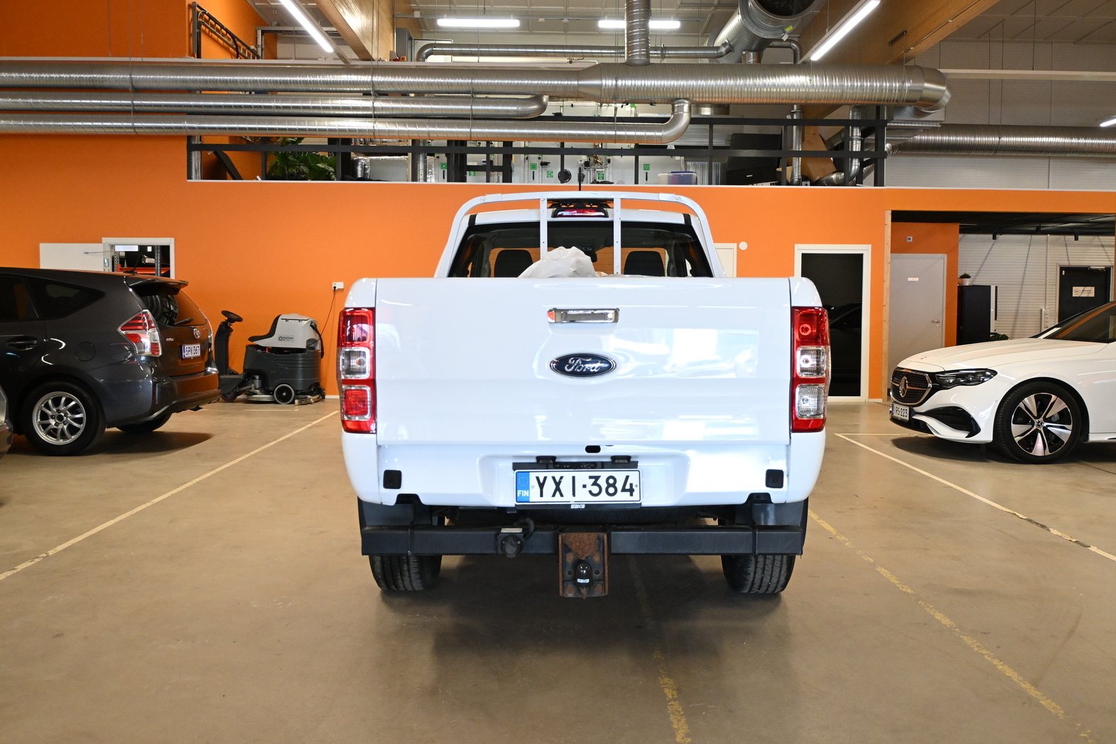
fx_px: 1031
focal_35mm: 33
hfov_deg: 56.8
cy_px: 364
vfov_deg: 39.7
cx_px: 574
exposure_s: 1/125
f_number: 4
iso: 1600
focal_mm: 21.5
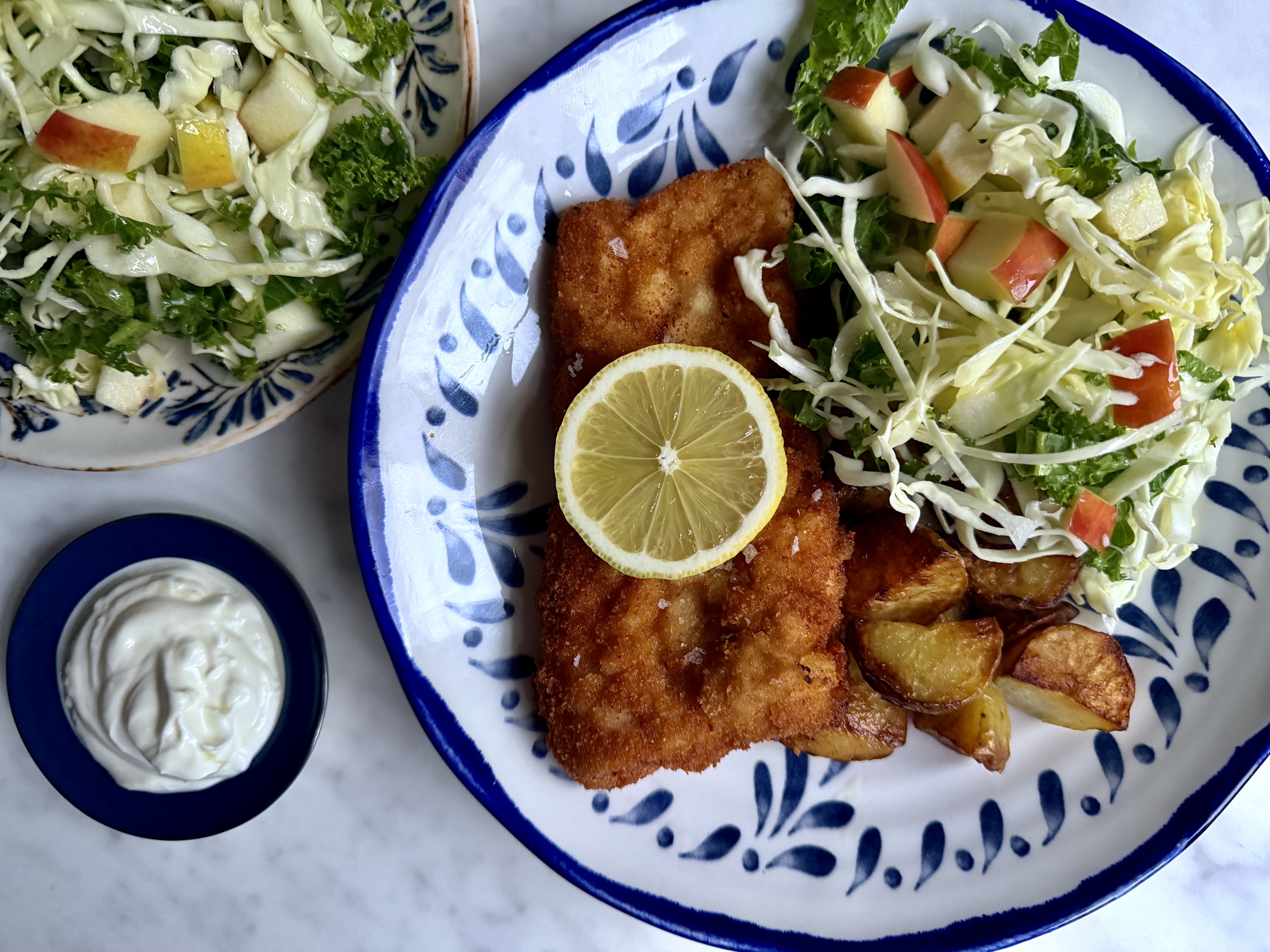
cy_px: 476
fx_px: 881
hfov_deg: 71.6
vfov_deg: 56.8
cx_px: 635
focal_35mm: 24
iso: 640
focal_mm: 6.76
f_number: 1.78
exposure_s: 1/60
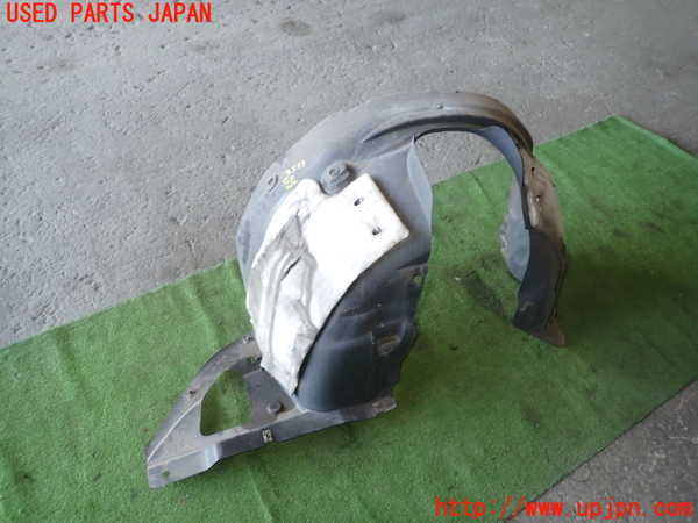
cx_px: 349
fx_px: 504
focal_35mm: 25
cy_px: 262
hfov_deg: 69.4
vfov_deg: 54.9
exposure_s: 1/60
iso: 125
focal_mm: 4.5
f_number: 2
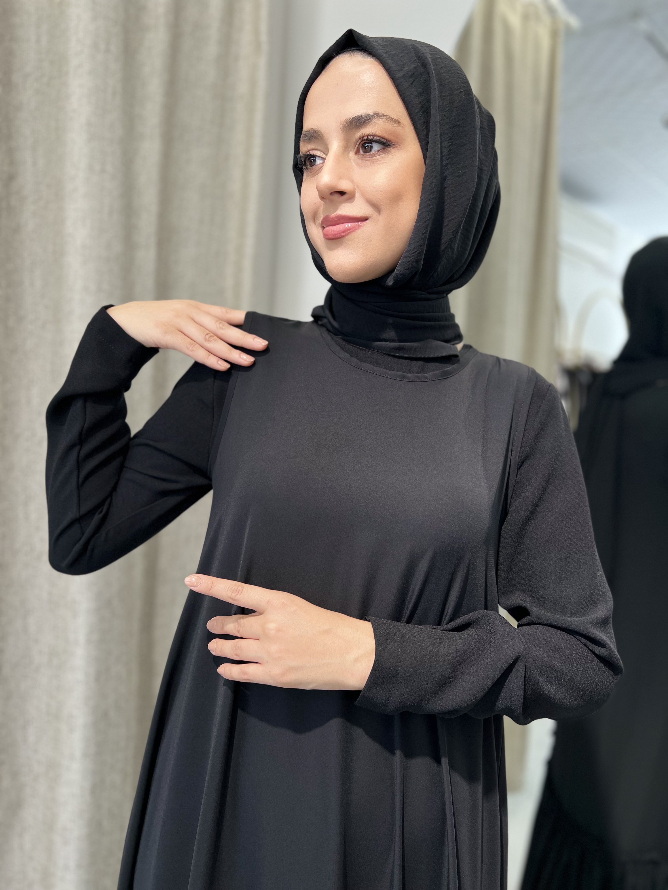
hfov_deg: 53.1
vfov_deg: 67.3
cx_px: 334
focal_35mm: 26
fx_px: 669
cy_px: 445
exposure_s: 1/155
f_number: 1.5
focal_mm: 5.7
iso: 40
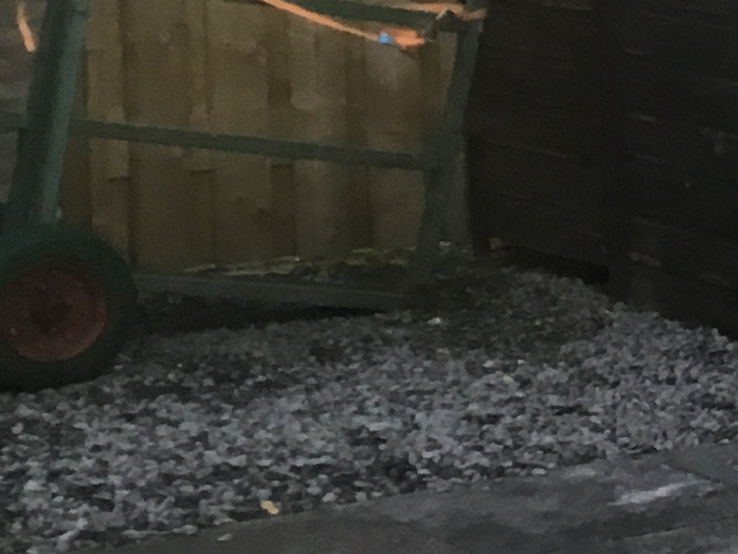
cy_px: 127
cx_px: 1708
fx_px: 3070
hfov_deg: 11.6
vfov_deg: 10.3
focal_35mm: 144
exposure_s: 1/33
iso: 25
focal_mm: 3.3
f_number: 2.4
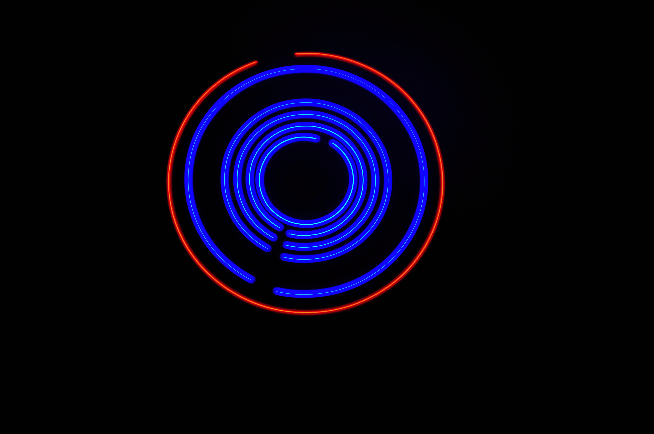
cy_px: 217
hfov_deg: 13.1
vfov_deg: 8.7
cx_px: 327
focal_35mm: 158
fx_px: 2858
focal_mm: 105
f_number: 5.6
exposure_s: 1/10
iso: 250
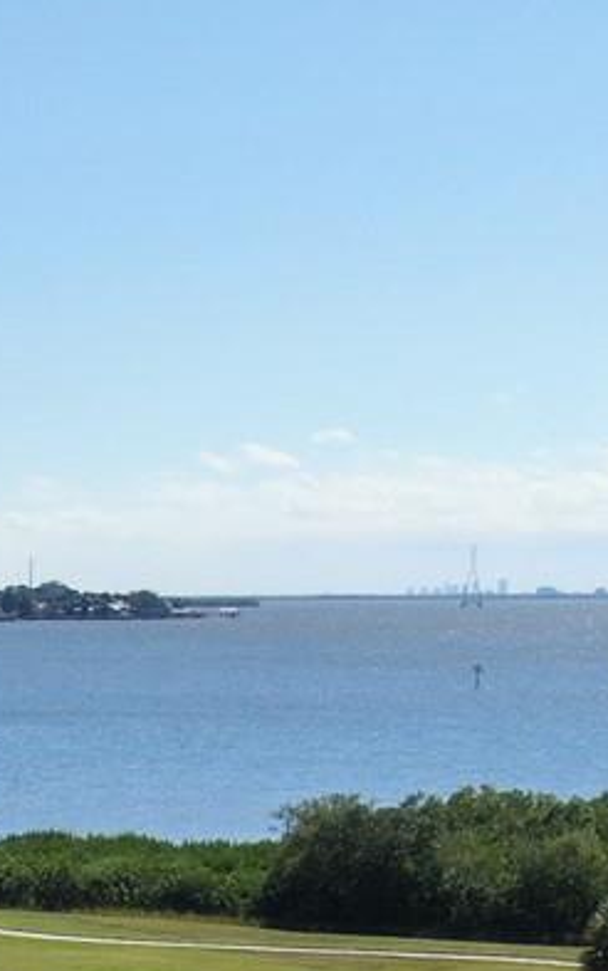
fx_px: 3310
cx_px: -156
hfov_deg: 10.3
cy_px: 1302
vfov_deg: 15.8
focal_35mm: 125
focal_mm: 5.11
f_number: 3
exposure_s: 1/1250
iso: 100
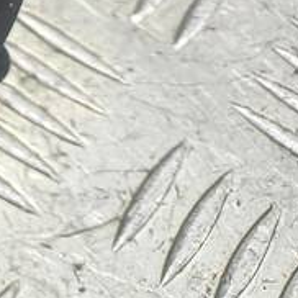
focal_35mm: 124
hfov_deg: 11.3
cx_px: -454
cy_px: -219
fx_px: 1208
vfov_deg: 12.9
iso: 200
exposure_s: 1/50
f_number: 1.8
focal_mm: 4.6
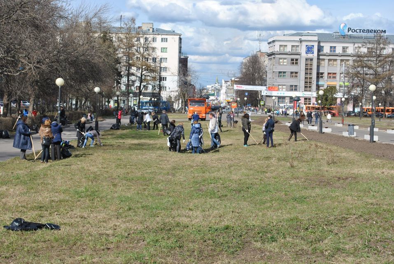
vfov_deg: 21.6
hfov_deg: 31.8
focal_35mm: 63
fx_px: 690
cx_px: 197
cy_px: 132
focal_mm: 42
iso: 100
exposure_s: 1/250
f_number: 8
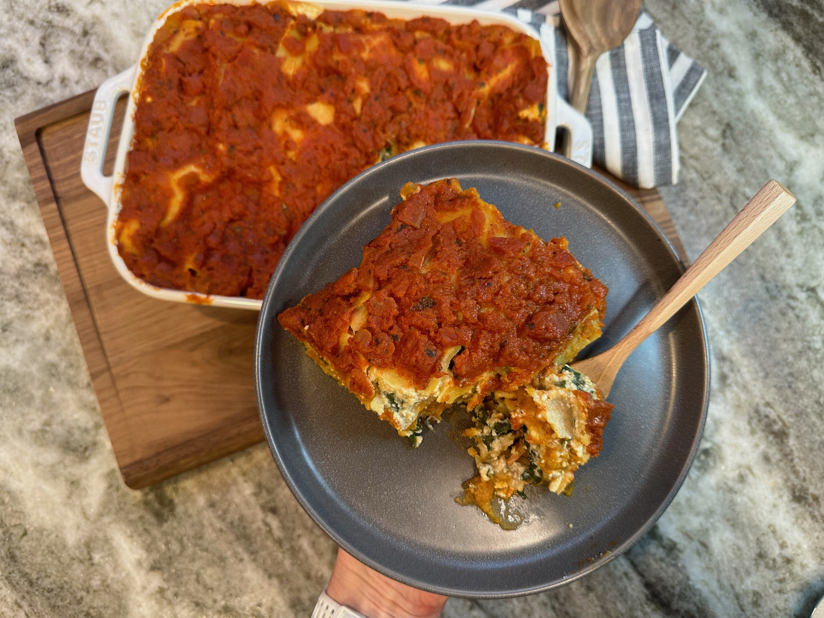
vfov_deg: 56.8
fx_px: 571
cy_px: 309
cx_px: 412
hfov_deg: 71.6
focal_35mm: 24
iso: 125
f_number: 1.78
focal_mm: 6.86
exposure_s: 1/60
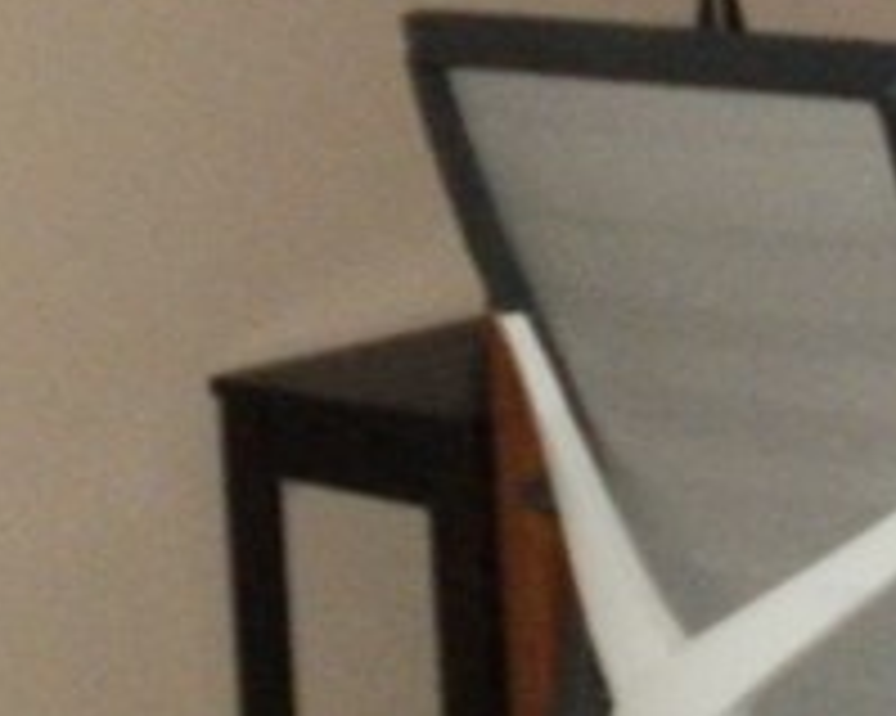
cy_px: 153
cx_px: 828
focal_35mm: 181
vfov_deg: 8.5
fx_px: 4797
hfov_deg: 10.6
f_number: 3.5
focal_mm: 6.3
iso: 400
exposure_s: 1/30
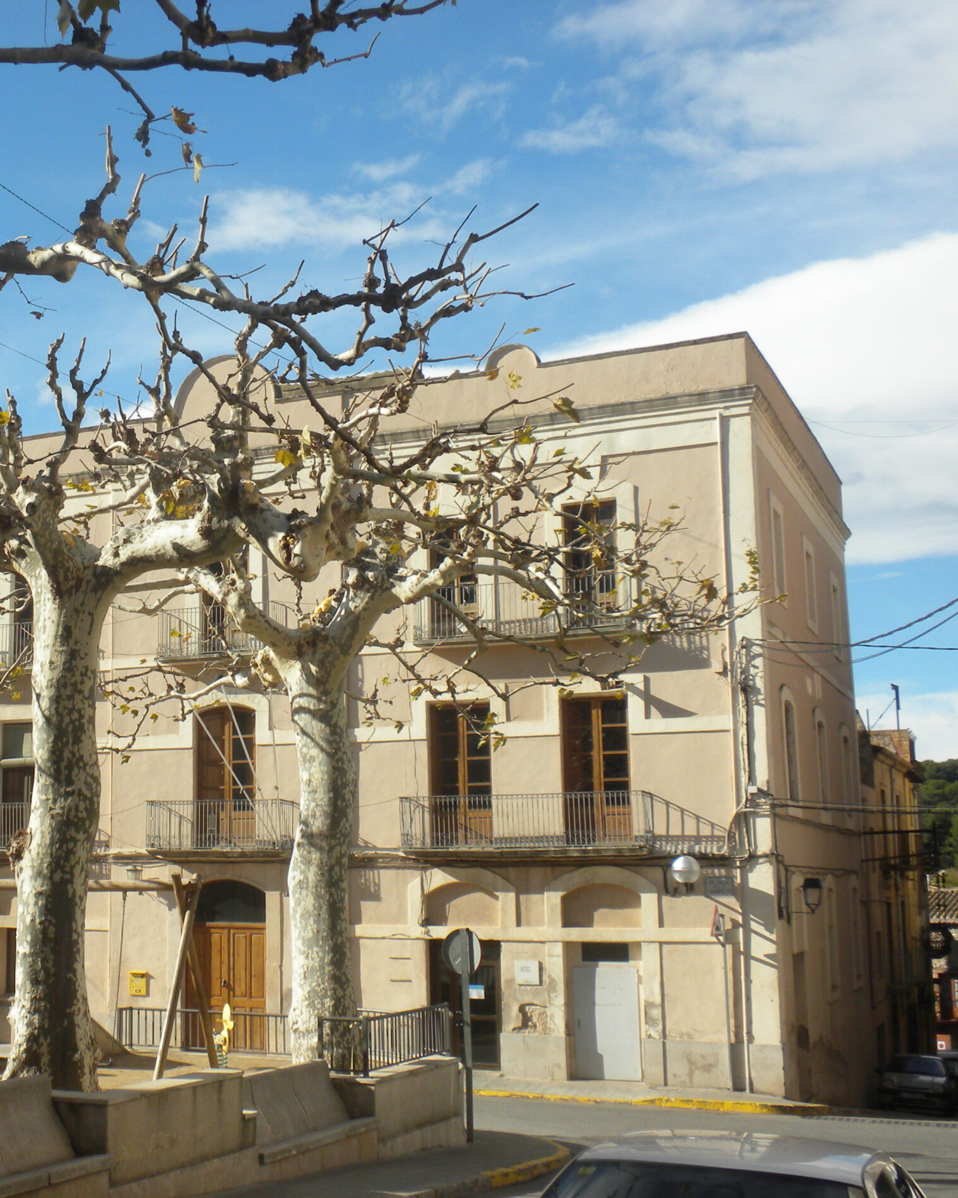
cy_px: 608
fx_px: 1737
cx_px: 151
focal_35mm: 49
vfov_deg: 38.1
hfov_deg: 29.9
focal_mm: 6.6
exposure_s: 1/122
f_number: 10
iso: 64
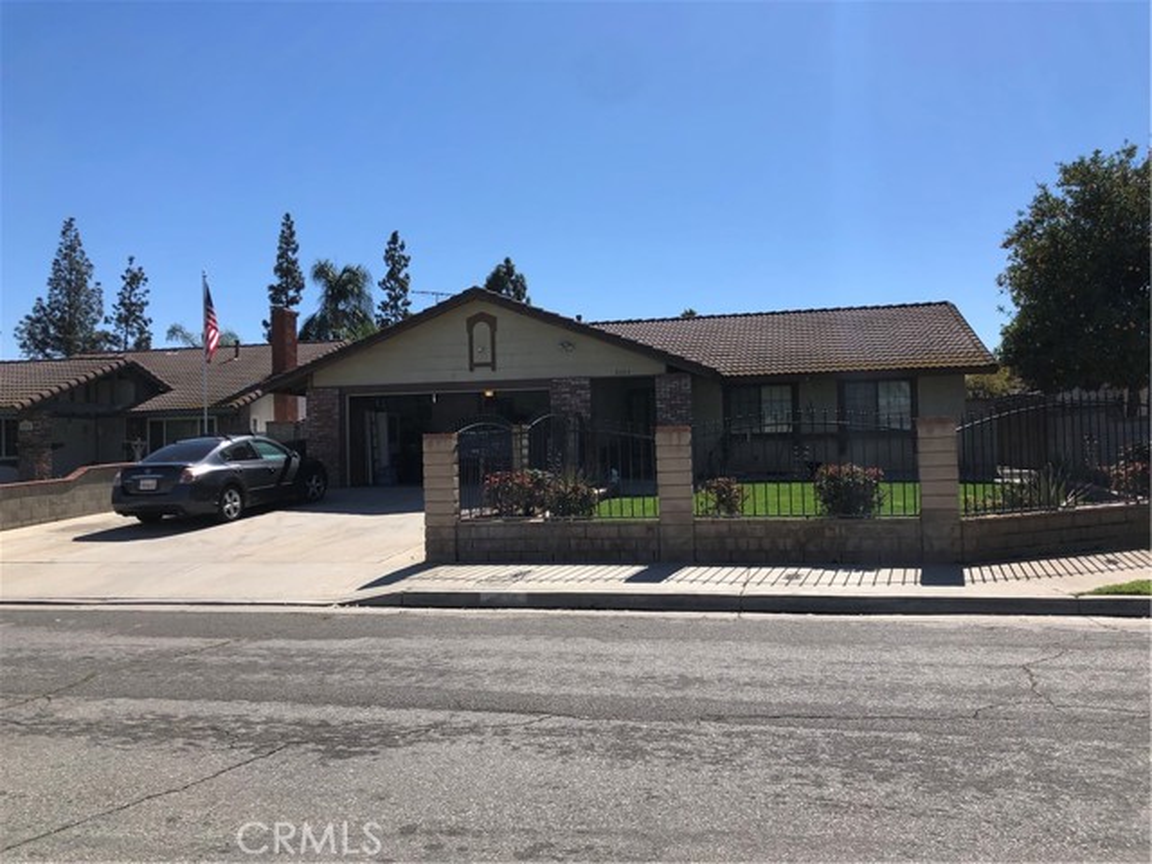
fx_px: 932
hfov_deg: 63.4
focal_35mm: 28
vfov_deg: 49.7
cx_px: 576
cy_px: 432
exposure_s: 1/2558
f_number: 1.8
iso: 25
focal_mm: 4
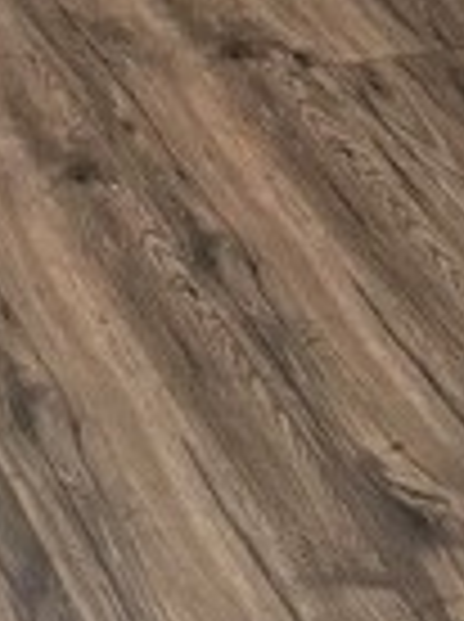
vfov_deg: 12.5
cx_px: -410
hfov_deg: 10.3
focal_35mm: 134
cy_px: -724
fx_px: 2402
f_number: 1.78
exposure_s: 1/60
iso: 640
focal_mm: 6.76
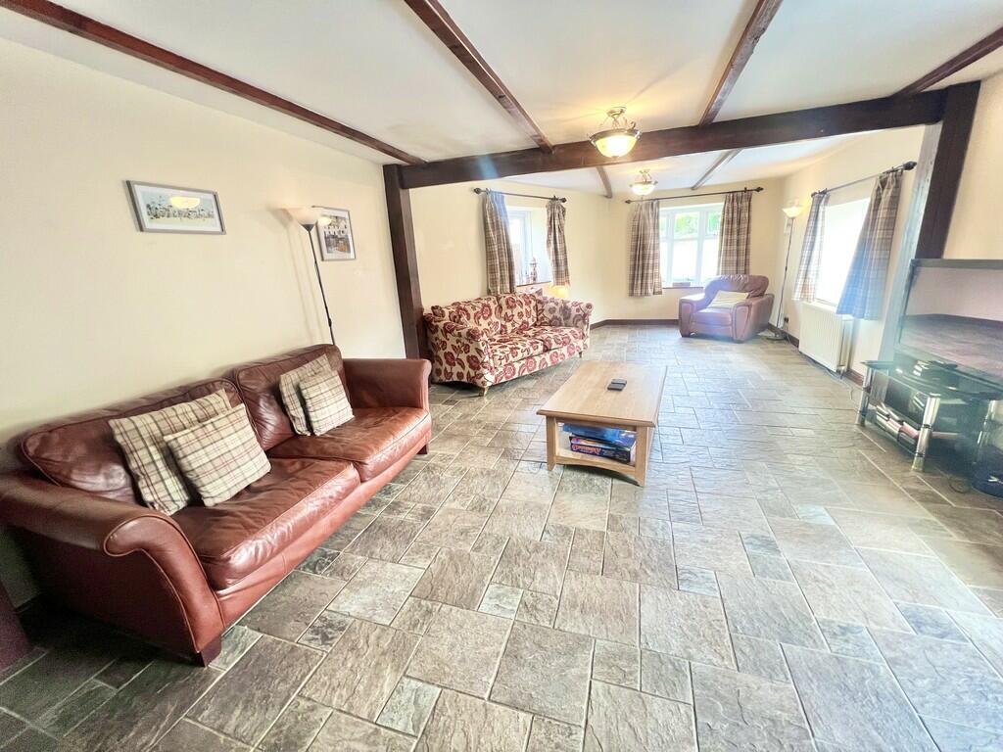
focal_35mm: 13
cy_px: 376
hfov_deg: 106.2
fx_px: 377
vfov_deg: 89.9
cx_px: 502
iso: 200
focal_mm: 1.57
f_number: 1.8
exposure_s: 1/100
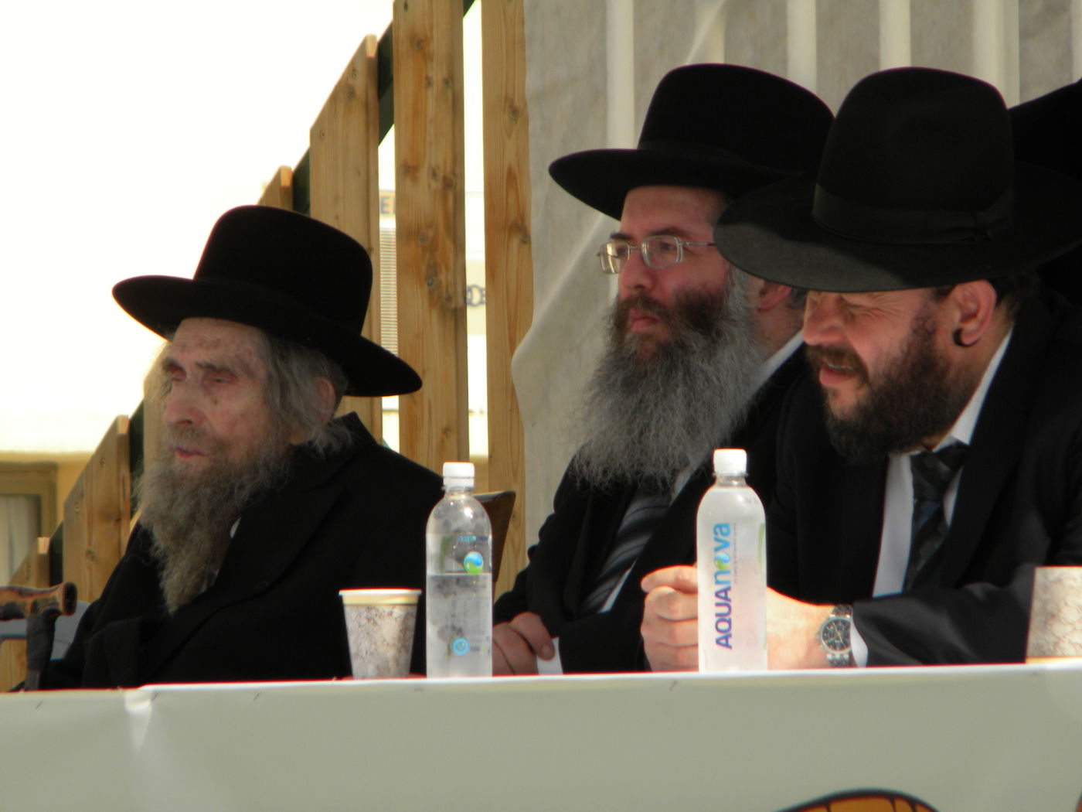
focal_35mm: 335
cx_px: 541
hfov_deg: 5.9
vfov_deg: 4.4
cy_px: 406
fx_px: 10471
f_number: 5.4
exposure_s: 1/468
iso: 80
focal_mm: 60.7
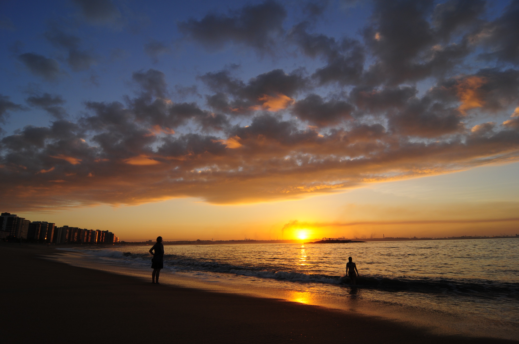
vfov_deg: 67.2
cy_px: 172
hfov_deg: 90.1
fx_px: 259
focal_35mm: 18
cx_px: 260
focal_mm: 12
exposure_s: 1/250
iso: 200
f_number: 7.1
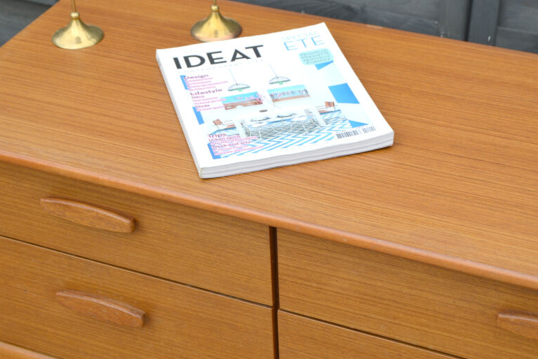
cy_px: 171
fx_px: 1255
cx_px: 271
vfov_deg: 16.3
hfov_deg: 24.2
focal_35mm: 84
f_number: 5.6
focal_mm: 48
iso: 100
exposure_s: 1/160
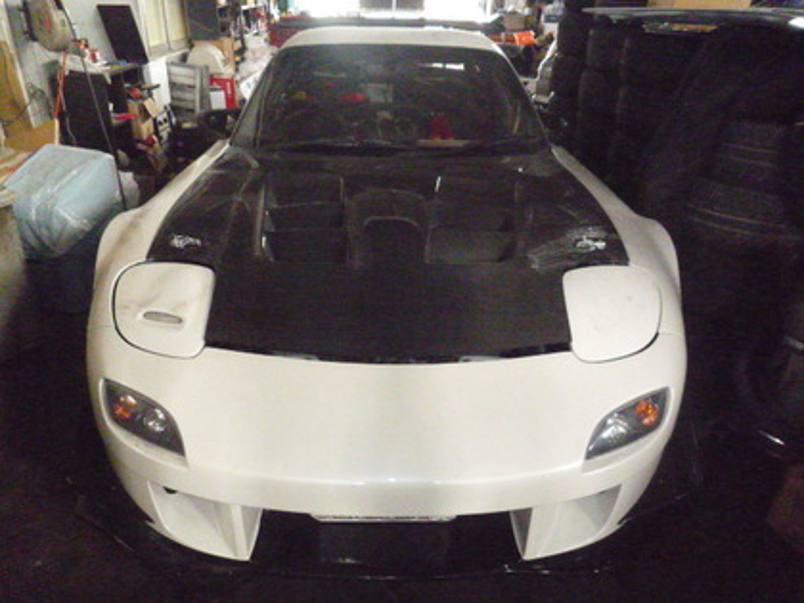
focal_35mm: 25
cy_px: 302
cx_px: 402
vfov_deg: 54.9
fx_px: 581
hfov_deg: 69.4
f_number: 2.8
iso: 1600
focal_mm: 4.4
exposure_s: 1/60
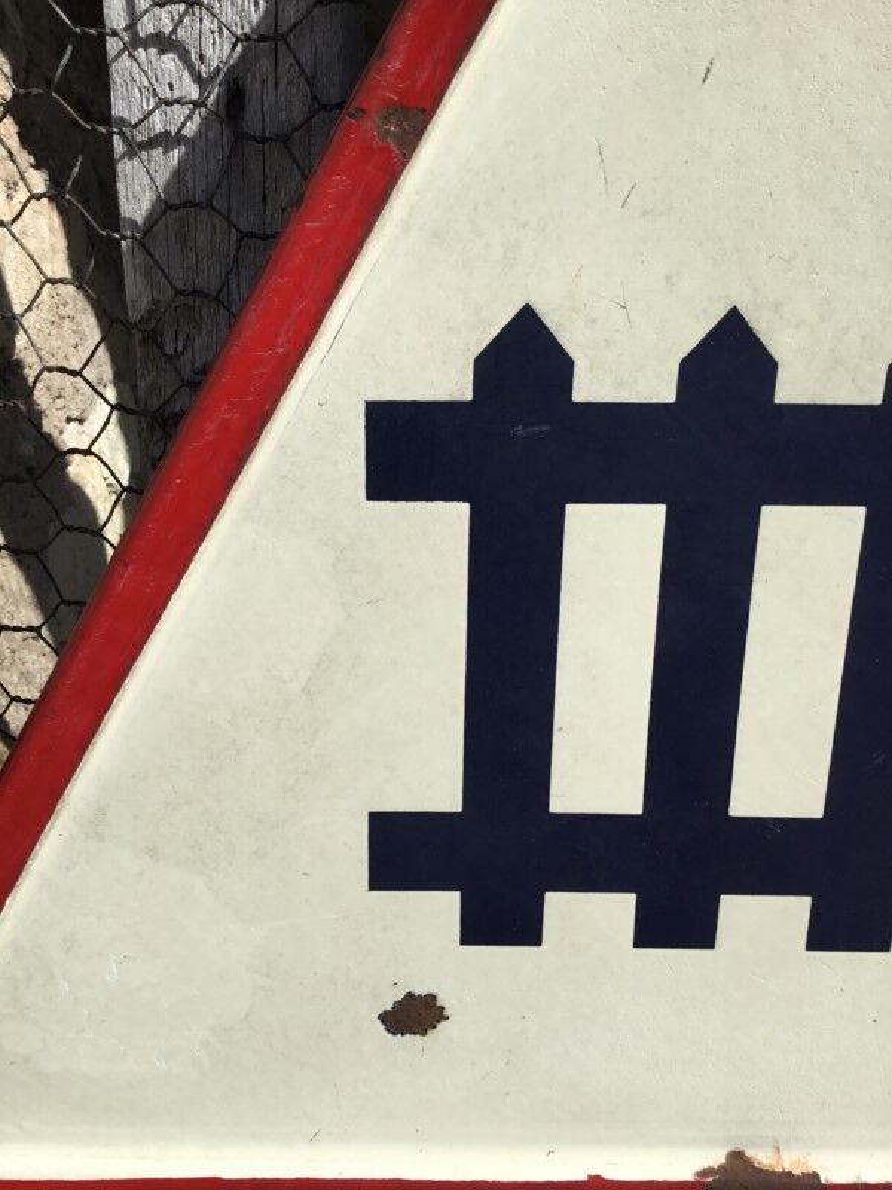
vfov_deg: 58.4
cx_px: 446
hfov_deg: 45.4
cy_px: 595
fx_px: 1065
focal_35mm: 31
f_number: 2.4
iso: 25
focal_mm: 3.3
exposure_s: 1/1812
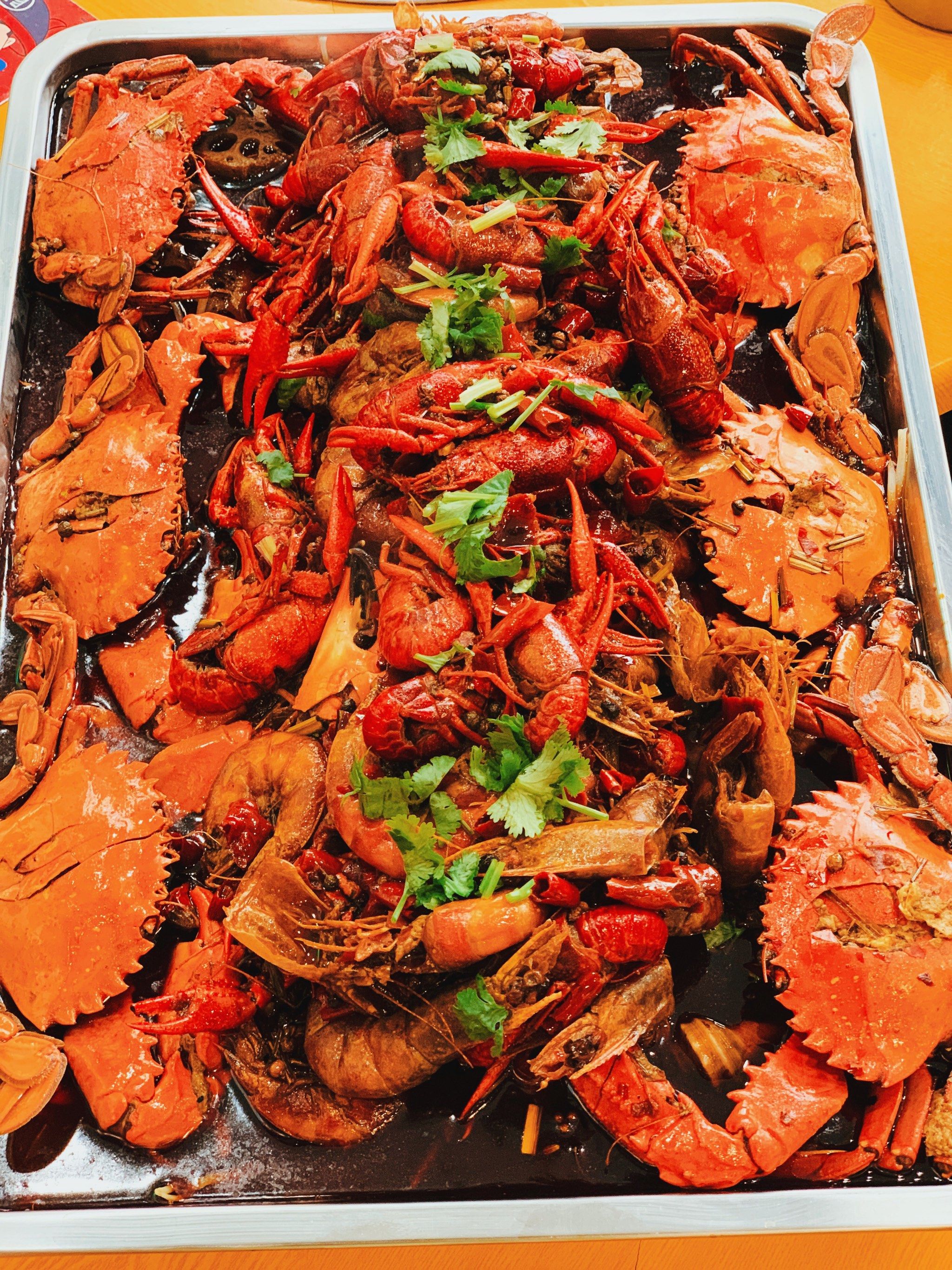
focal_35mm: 52
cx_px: 476
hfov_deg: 28.0
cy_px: 635
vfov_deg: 36.8
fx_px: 1906
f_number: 2.4
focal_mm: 6
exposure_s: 1/59
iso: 200
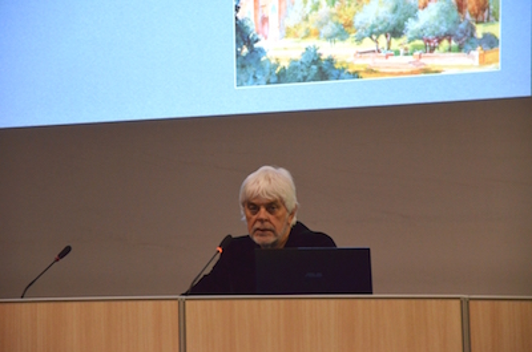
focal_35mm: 158
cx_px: 266
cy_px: 176
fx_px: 2323
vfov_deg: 8.7
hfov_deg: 13.1
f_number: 5.6
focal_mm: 105
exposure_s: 1/30
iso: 2500
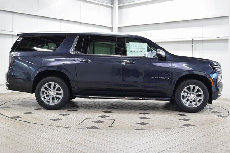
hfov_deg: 43.6
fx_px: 288
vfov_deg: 29.9
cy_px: 76
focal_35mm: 45
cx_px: 115
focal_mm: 30
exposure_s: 1/15
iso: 800
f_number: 6.3
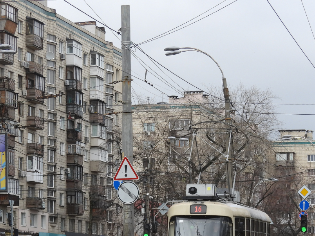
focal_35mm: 186
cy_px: 184
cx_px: 159
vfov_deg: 8.0
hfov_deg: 10.6
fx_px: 1693
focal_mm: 20.5
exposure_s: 1/400
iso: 100
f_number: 4
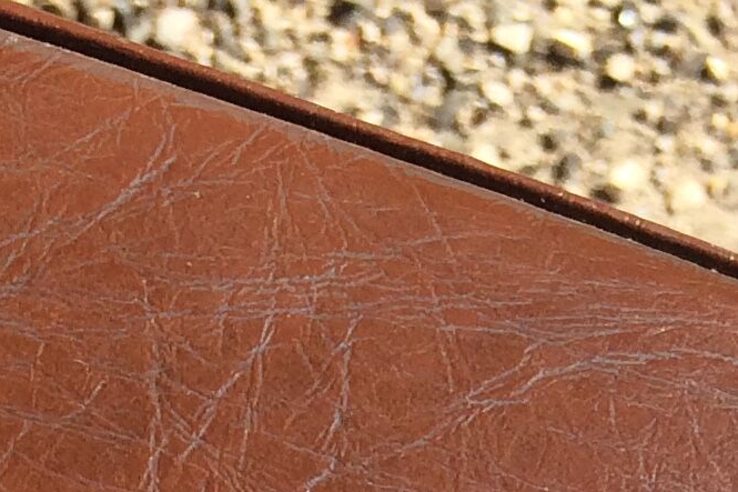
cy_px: 1811
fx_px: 3033
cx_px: -29
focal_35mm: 148
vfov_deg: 7.3
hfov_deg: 13.6
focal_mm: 4.15
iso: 32
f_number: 2.2
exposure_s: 1/1053
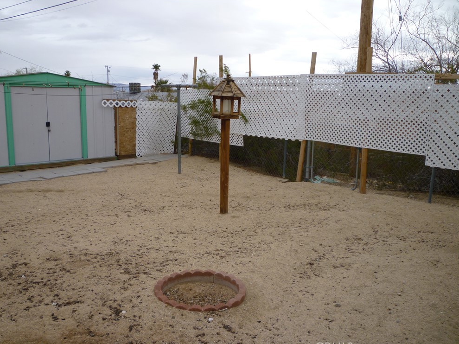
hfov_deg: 60.0
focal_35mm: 30
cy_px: 175
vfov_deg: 46.8
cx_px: 223
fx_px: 398
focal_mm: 5.2
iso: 80
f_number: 3.5
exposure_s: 1/400
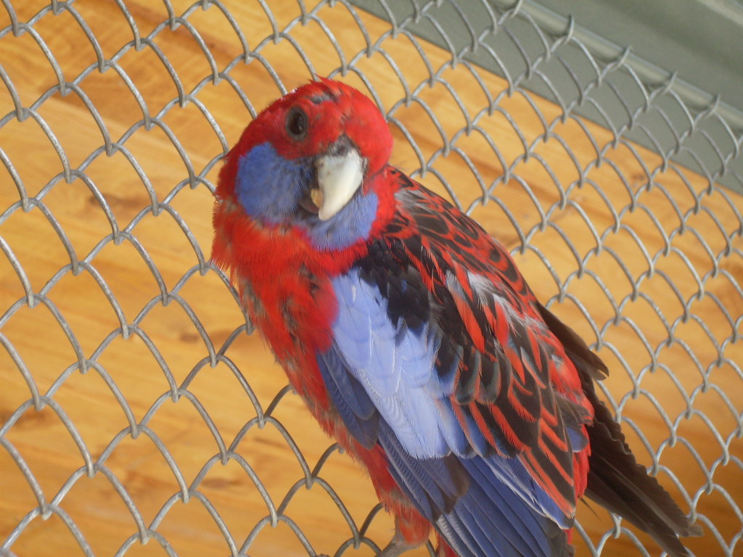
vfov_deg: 14.4
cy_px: 278
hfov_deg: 19.1
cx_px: 372
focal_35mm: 103
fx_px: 2211
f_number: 4.8
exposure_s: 1/90
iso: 100
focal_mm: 17.1
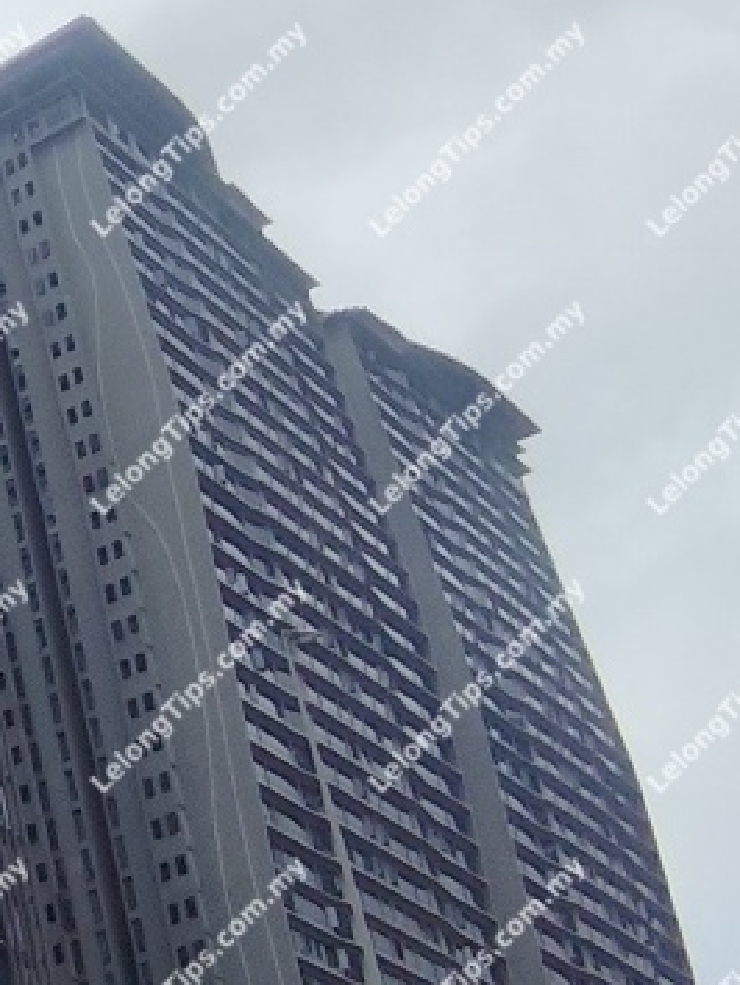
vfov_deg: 27.0
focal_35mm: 72
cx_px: -401
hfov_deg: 18.0
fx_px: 2050
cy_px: 488
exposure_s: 1/1748
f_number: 2.2
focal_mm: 1.65
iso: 50
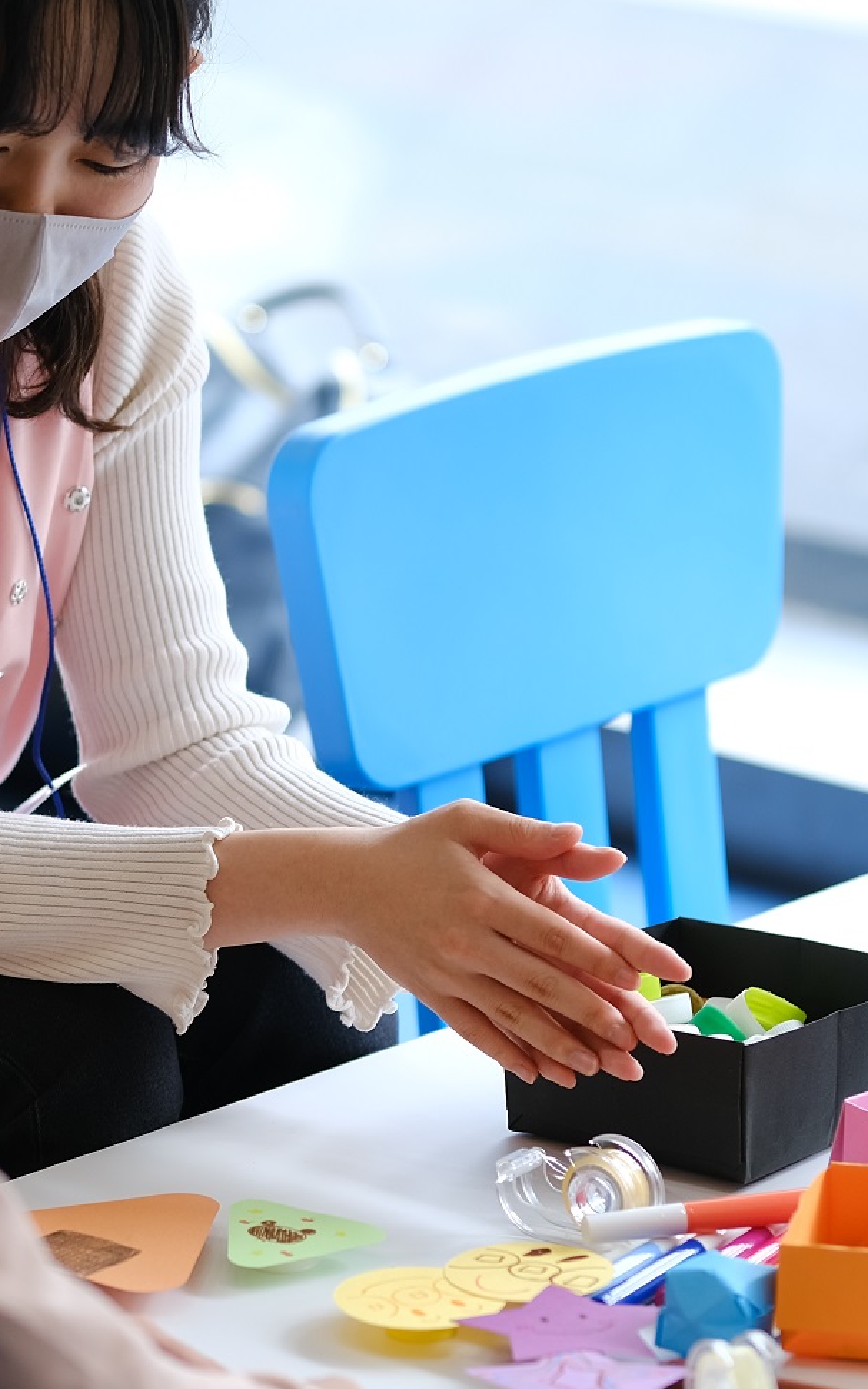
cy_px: 724
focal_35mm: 165
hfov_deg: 7.9
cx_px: 222
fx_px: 6244
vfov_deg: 12.7
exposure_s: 1/300
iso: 160
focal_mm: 56
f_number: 1.6
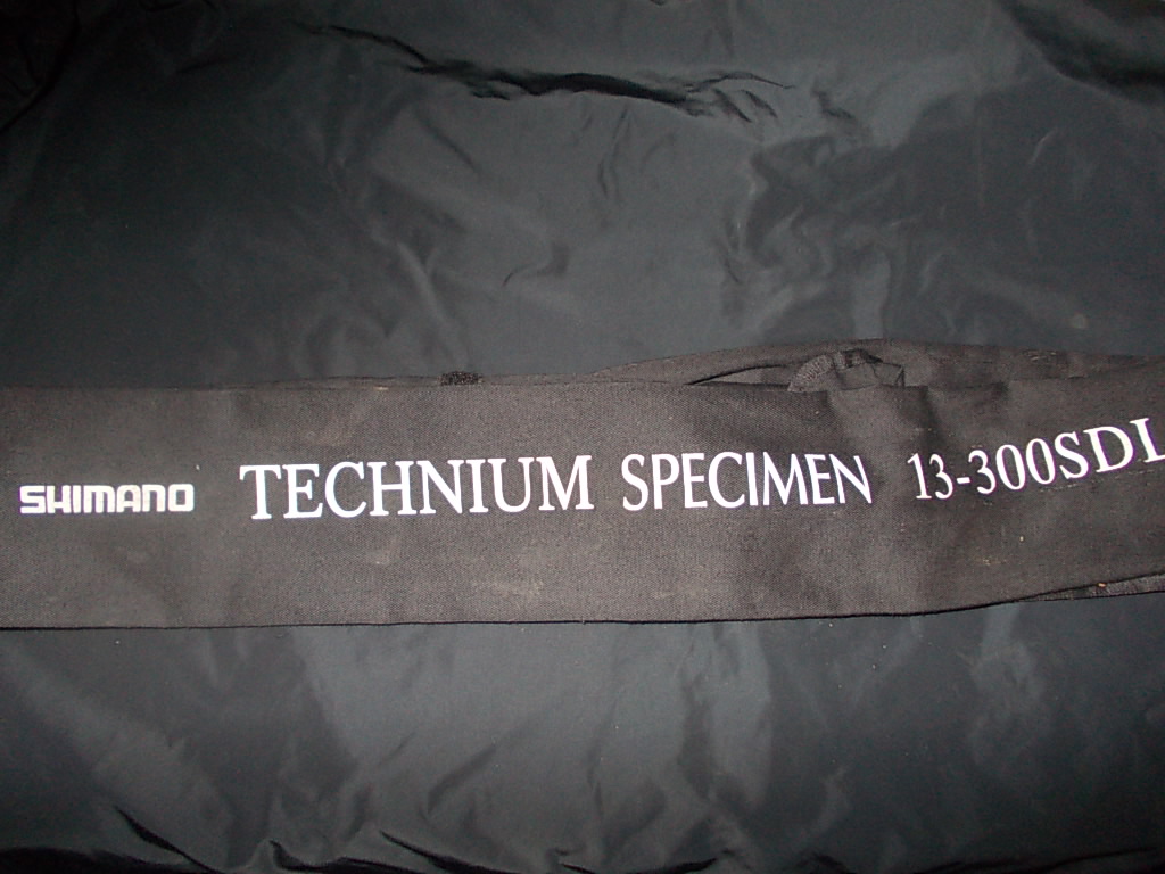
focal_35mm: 28
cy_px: 437
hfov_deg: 63.4
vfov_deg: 49.7
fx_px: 942
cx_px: 582
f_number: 2.7
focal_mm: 4
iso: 200
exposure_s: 1/25
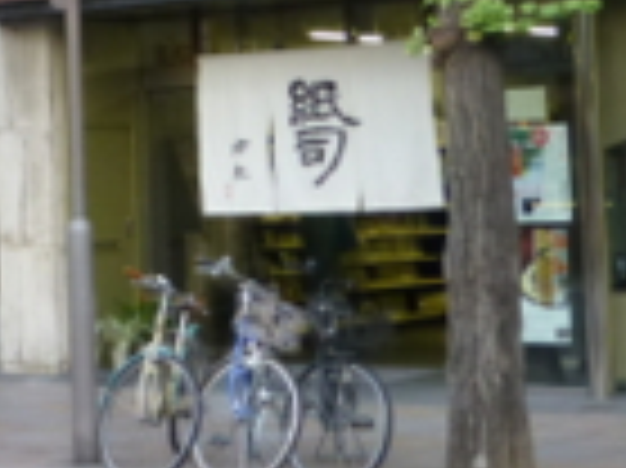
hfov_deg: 16.3
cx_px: 18
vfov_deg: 12.3
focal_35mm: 119
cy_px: -11
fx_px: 2150
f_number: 3.6
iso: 250
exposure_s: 1/60
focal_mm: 5.4
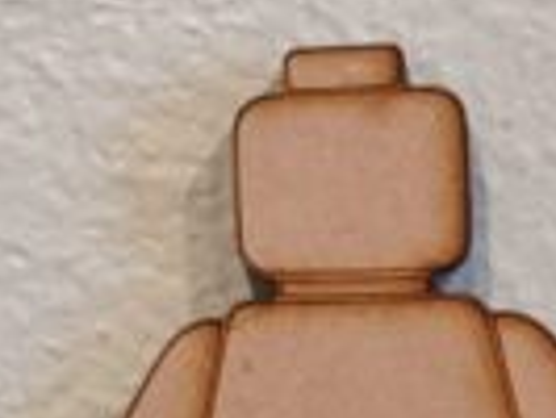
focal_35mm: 208
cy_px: 167
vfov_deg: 7.2
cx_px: -1041
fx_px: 3344
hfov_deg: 8.2
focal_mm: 4.44
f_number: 1.8
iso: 803
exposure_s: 1/24
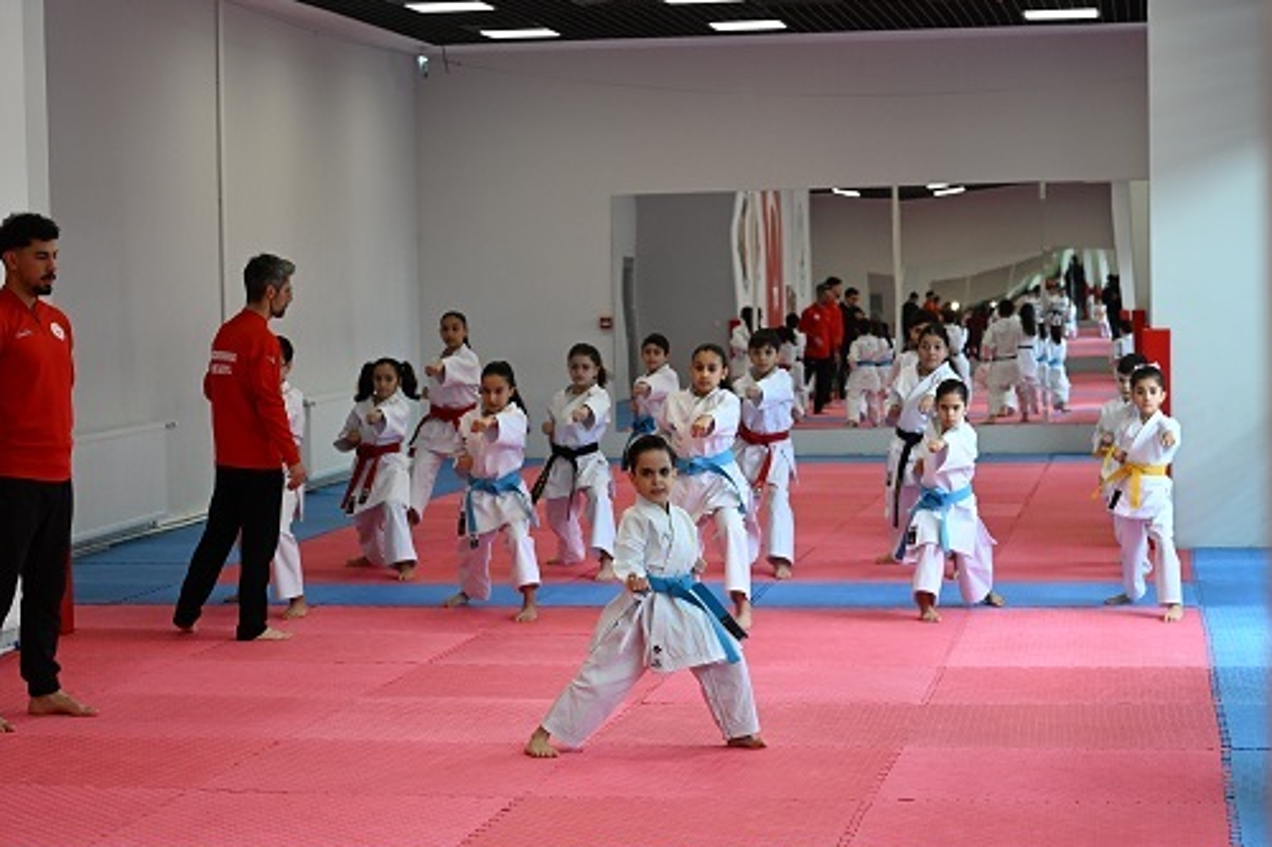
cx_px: 580
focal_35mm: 84
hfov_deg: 24.2
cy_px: 443
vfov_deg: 16.2
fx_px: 2967
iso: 1600
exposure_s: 1/200
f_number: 5.6
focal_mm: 70
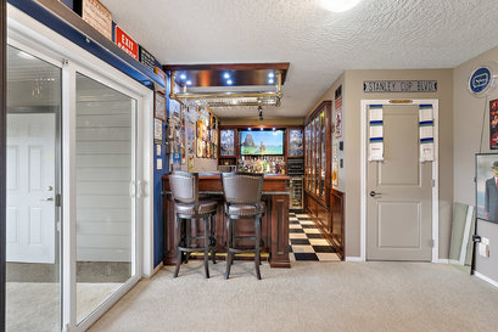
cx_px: 258
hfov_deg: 93.2
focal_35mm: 17
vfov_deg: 70.5
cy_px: 168
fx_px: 235
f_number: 7.1
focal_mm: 16
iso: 320
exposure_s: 1/1.67
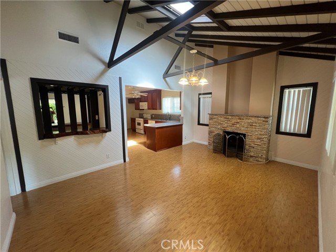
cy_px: 126
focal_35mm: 13
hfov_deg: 106.2
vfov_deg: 89.9
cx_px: 168
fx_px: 126
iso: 160
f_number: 1.8
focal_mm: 1.57
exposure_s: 1/120
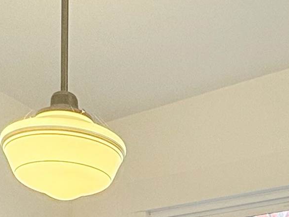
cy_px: 389
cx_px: 178
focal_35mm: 73
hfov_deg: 26.6
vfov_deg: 16.8
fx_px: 610
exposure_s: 1/120
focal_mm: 2.22
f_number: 2.2
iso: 160
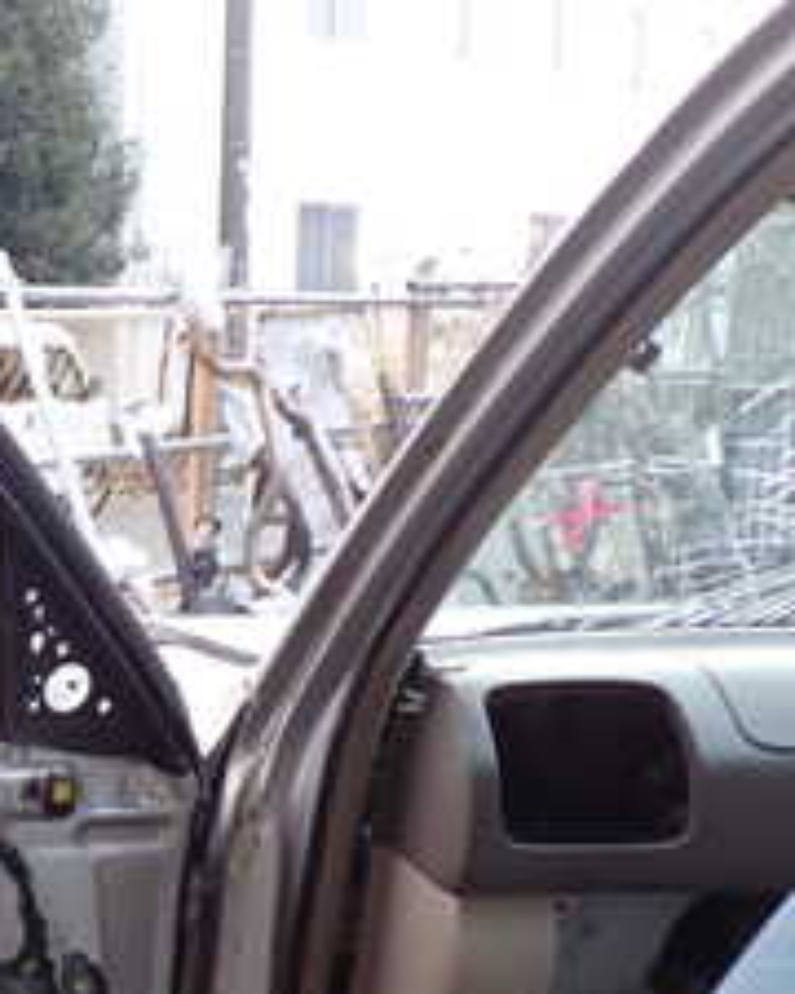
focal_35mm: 78
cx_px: -424
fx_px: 2294
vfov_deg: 24.1
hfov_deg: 17.5
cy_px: 782
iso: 125
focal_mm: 5.4
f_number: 2.3
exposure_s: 1/60
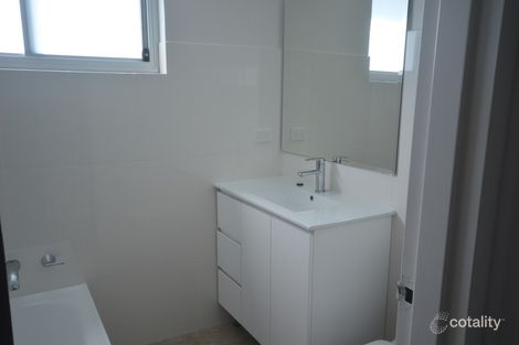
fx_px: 432
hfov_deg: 61.9
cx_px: 260
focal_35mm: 30
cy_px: 172
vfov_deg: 43.6
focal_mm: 20
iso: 250
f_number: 5.6
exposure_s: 1/60
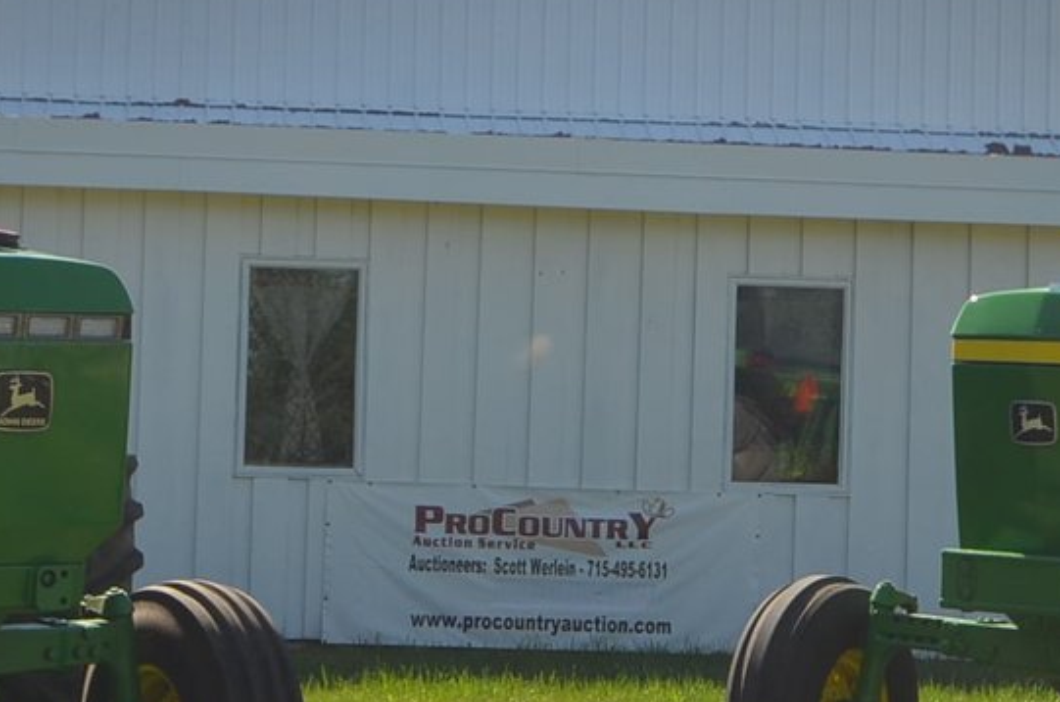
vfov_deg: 12.0
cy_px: 270
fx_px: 3349
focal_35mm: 114
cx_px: 353
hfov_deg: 17.9
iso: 100
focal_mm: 24
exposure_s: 1/250
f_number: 8
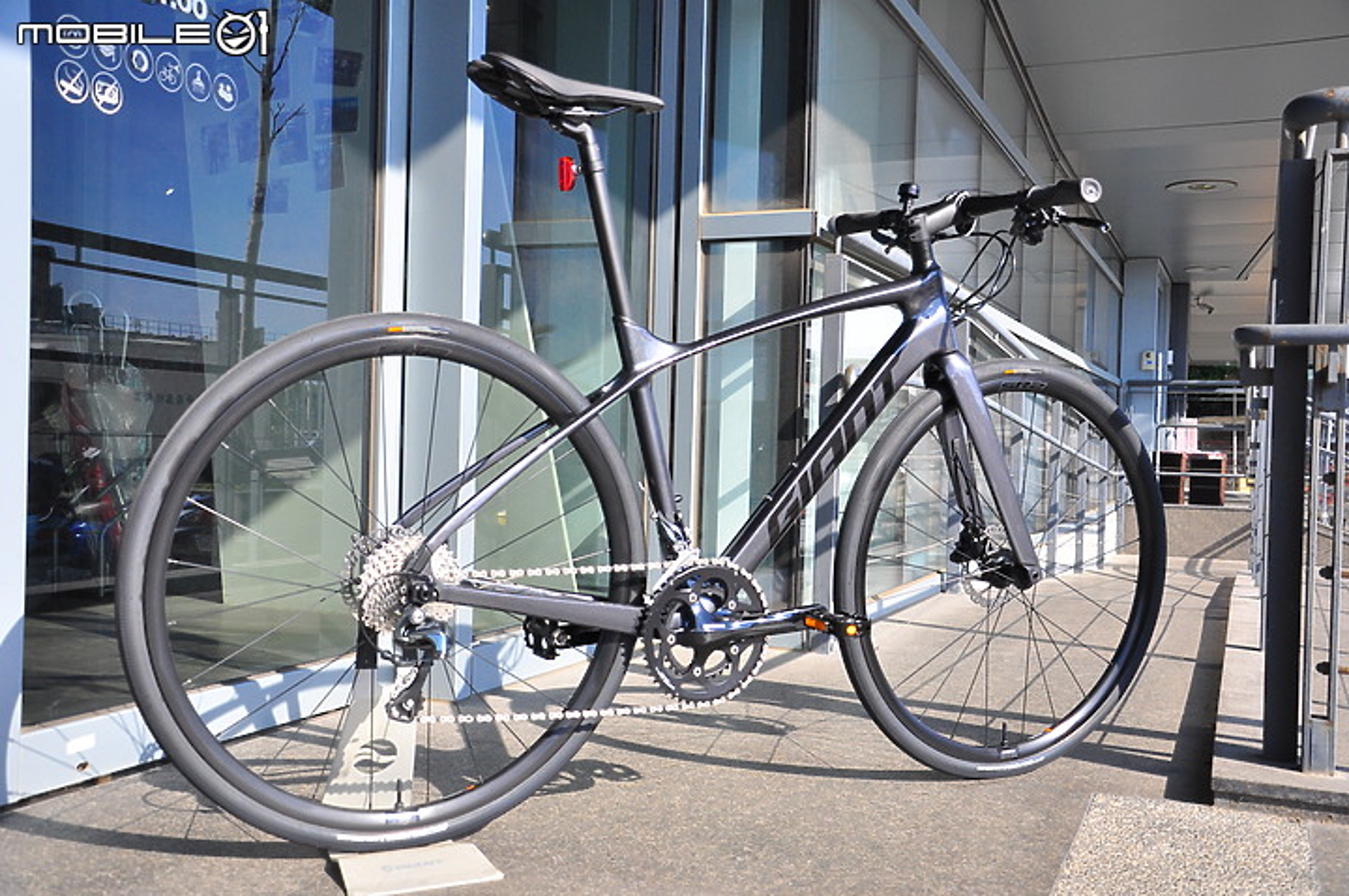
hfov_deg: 51.3
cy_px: 448
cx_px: 674
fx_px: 1403
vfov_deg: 35.4
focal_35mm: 38
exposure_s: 1/1250
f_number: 6.3
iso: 400
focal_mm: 25
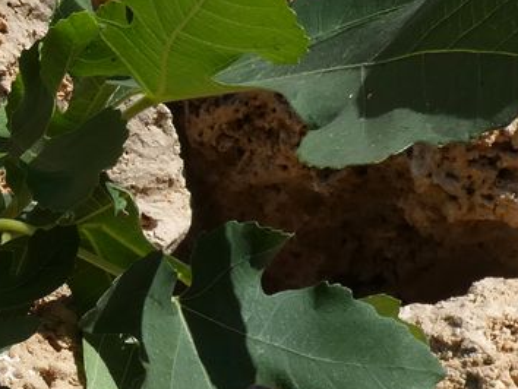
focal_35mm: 79
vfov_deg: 18.5
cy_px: 306
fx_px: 1183
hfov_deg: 22.9
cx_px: -83
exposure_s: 1/1000
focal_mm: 3.6
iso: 80
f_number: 4.5
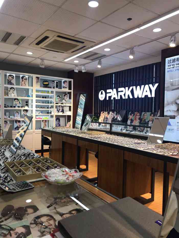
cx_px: 90
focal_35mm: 28
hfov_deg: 49.8
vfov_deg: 63.4
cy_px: 119
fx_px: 193
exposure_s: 1/120
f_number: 1.8
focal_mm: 3.99
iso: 20
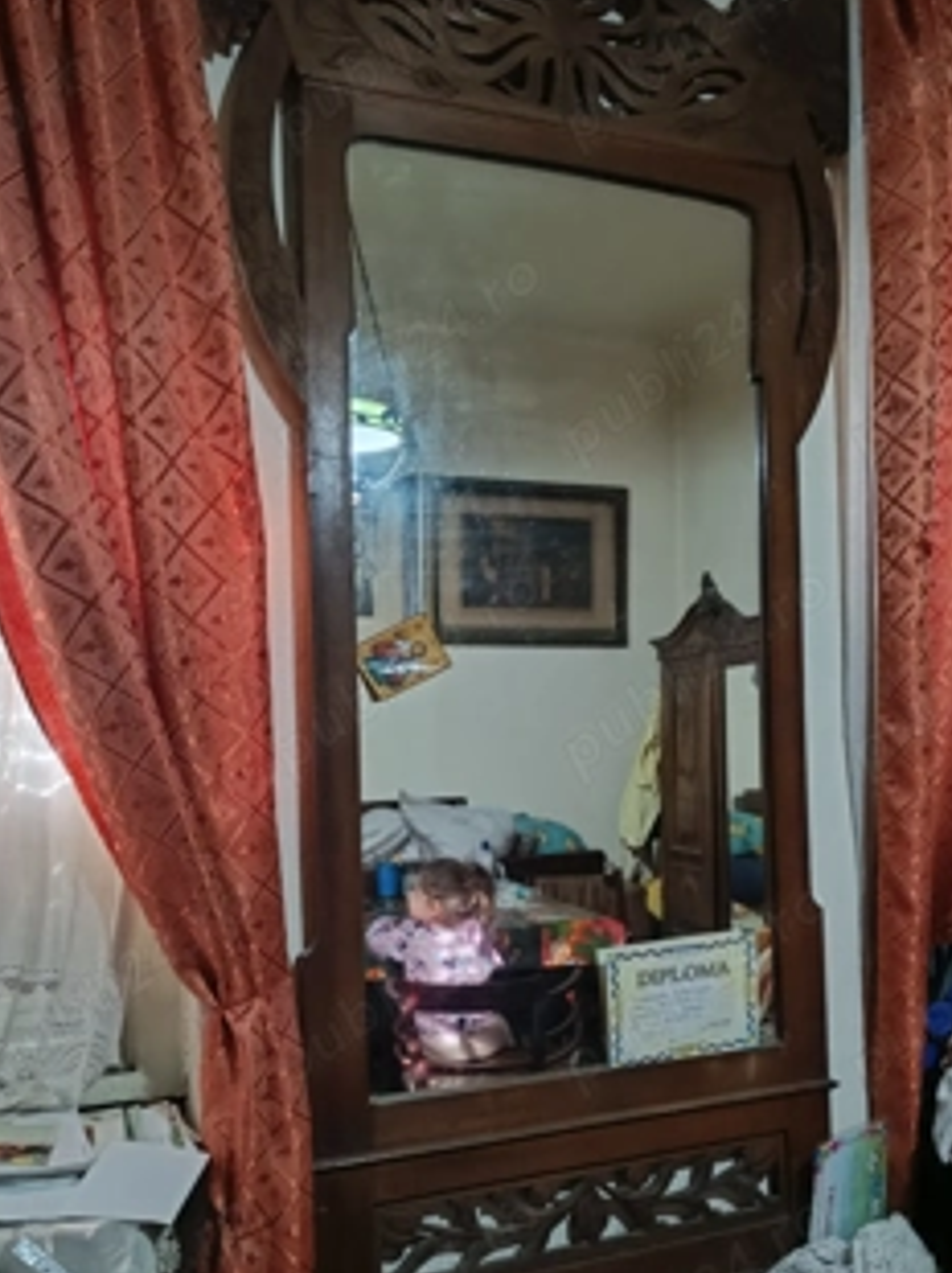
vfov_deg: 58.1
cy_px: 739
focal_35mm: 31
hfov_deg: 45.2
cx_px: 550
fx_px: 1138
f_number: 1.88
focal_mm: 5.59
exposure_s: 1/20
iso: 1747
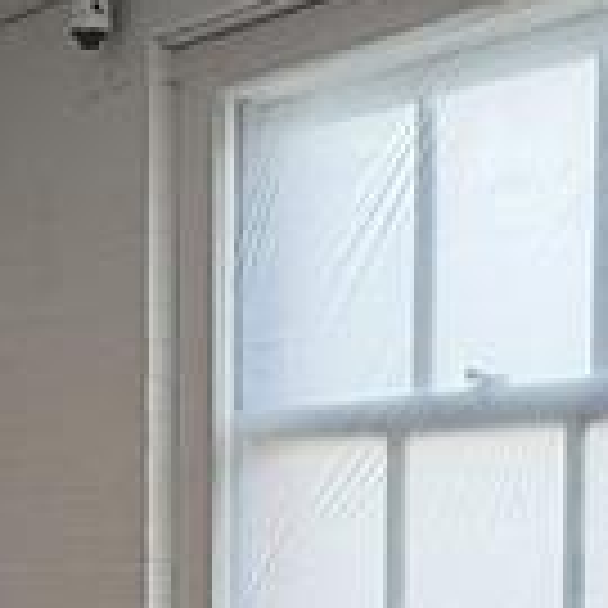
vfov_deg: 17.7
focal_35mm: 94
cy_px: 698
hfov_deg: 18.5
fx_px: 1868
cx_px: 279
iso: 64
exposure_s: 1/120
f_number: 2.2
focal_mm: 2.22
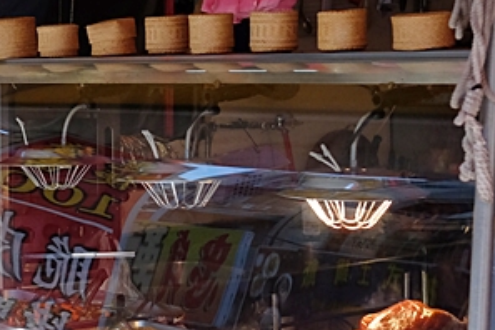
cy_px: 197
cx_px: -128
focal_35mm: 106
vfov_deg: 12.9
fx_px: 1457
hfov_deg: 18.1
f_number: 3.6
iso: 1000
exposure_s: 1/950
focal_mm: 23
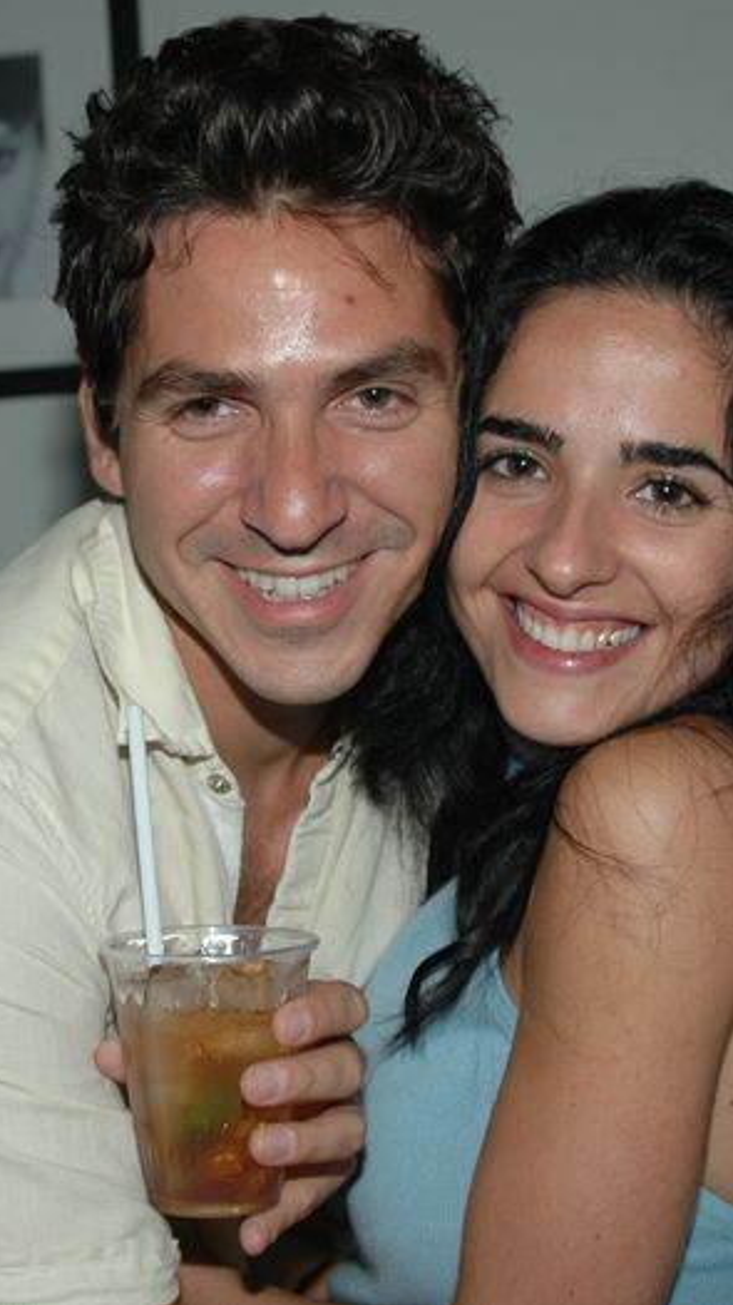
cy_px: 650
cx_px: 258
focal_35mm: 67
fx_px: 2317
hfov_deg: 17.9
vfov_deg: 31.4
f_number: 4
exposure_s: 1/60
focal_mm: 28
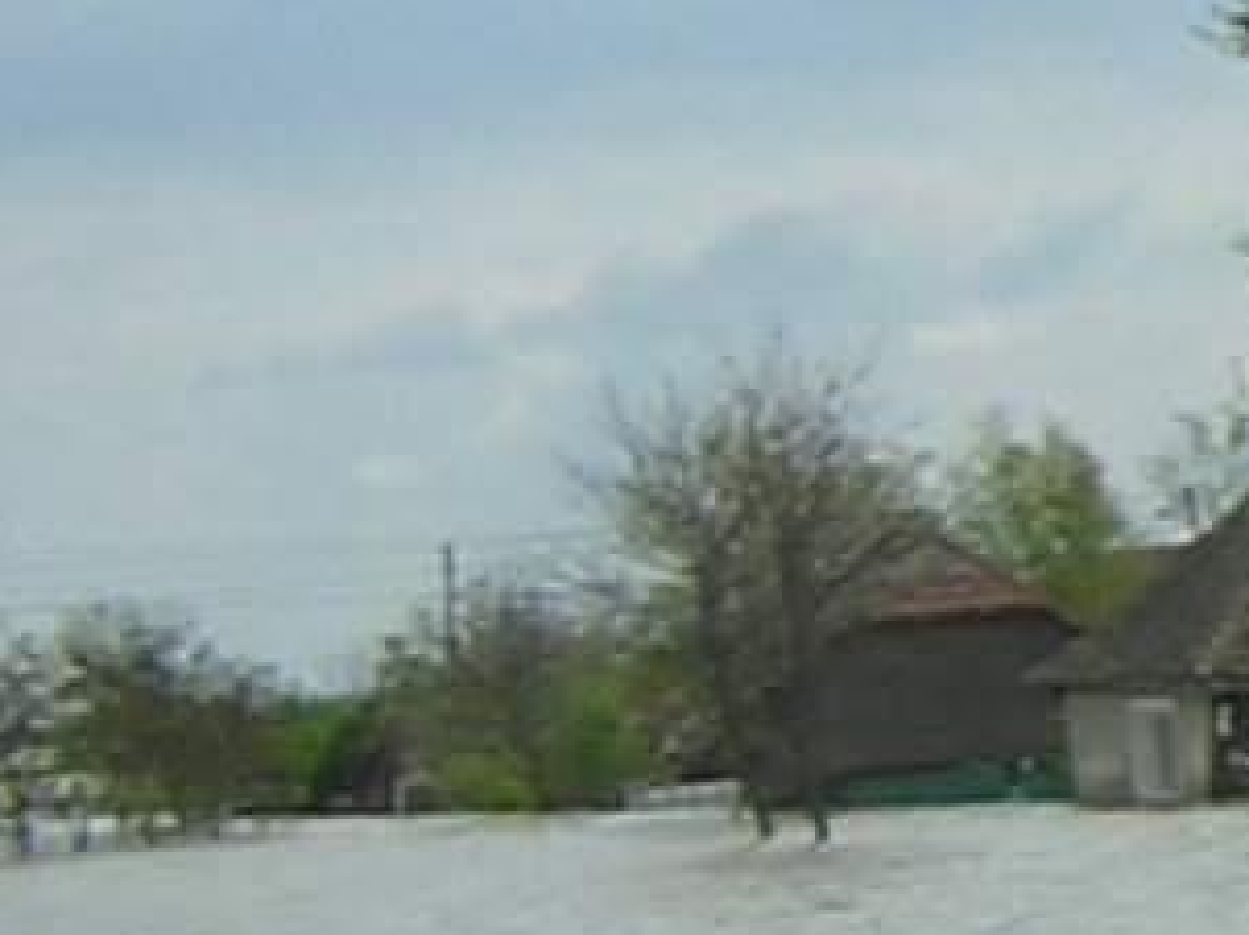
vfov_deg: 7.8
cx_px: 2833
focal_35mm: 191
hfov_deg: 9.4
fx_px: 6886
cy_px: 554
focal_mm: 4.7
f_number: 5.2
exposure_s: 1/399
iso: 100
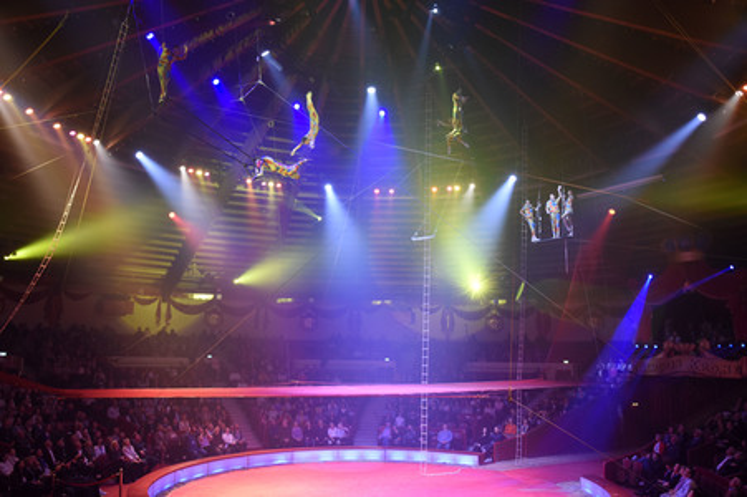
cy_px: 248
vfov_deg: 43.5
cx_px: 374
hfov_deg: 62.0
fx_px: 622
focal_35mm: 30
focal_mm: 30
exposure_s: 1/60
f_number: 6.3
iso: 3200
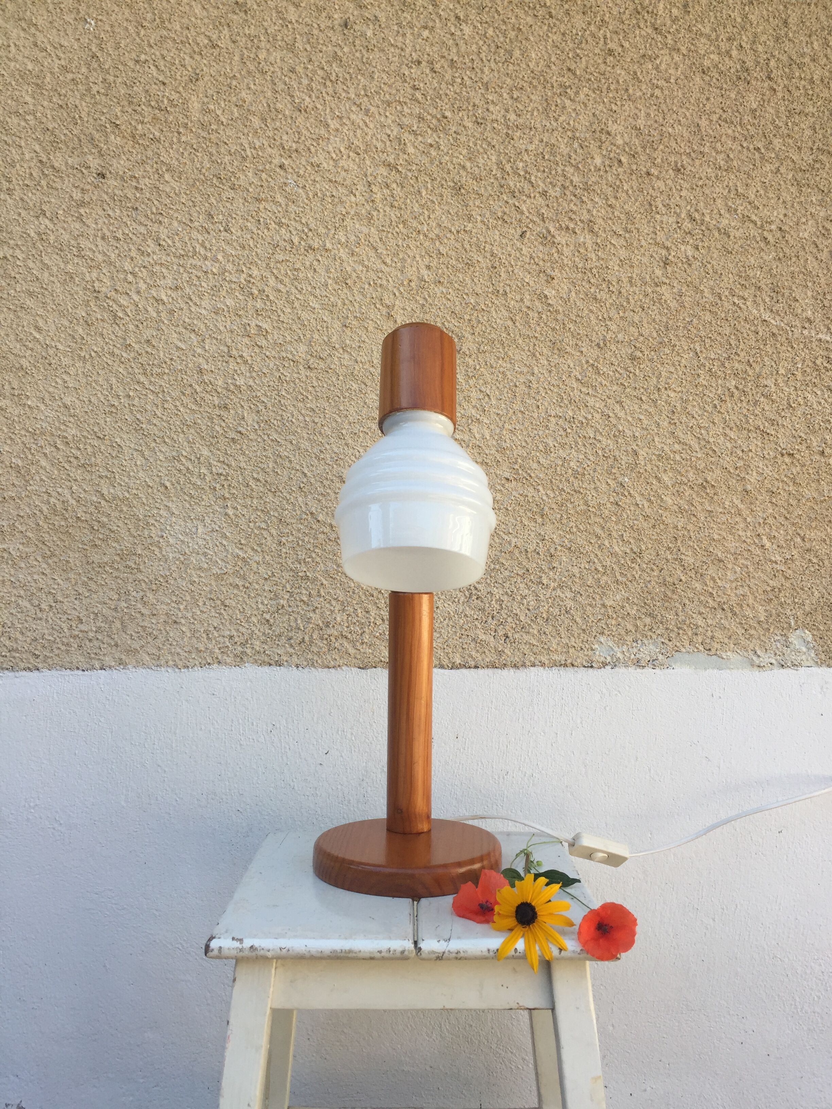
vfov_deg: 61.7
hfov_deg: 48.2
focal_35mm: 29
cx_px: 416
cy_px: 554
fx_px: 929
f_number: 2.2
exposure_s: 1/388
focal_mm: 4.15
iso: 32
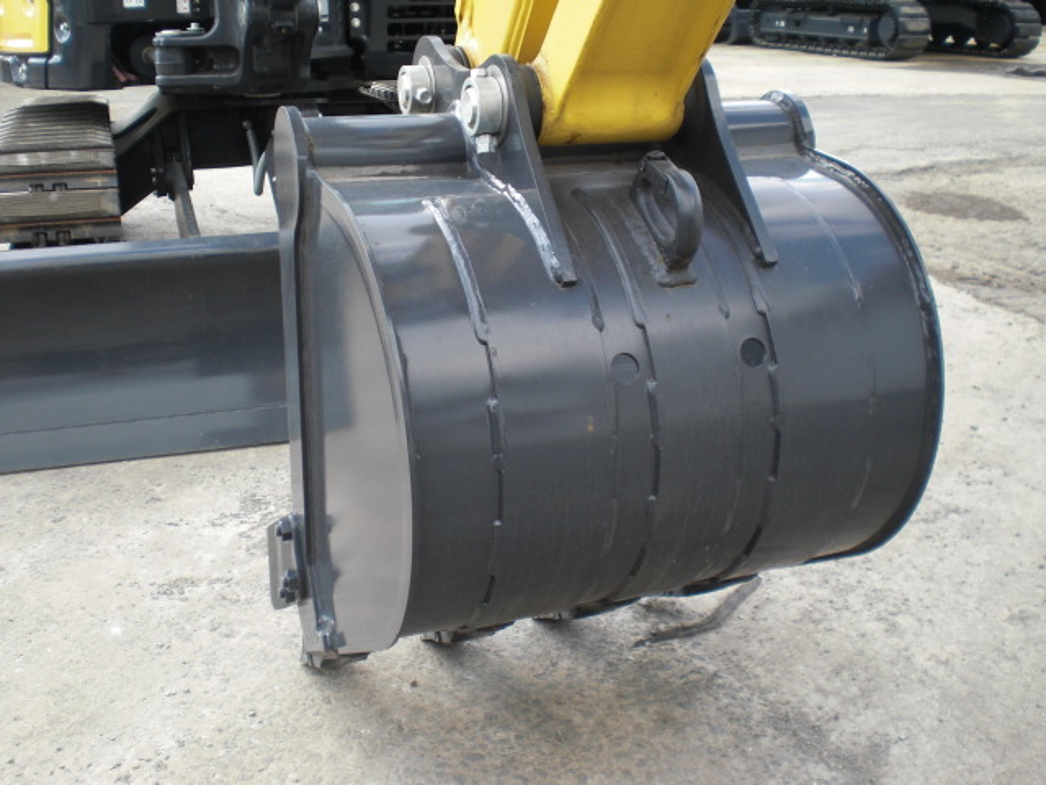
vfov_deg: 37.7
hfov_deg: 49.0
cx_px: 523
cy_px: 392
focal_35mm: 38
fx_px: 1148
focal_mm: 6.3
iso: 64
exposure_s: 1/160
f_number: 3.1
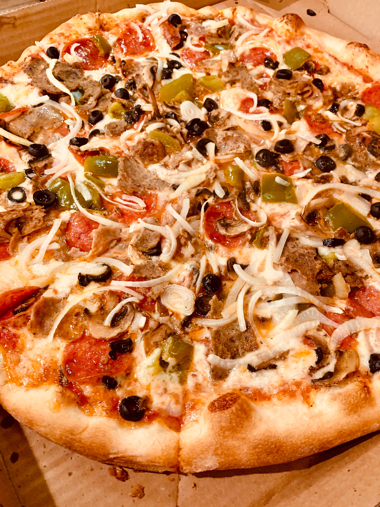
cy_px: 254
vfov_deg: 67.3
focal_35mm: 26
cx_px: 190
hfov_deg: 53.1
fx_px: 381
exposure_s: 1/40
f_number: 1.8
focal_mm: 4.25
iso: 400
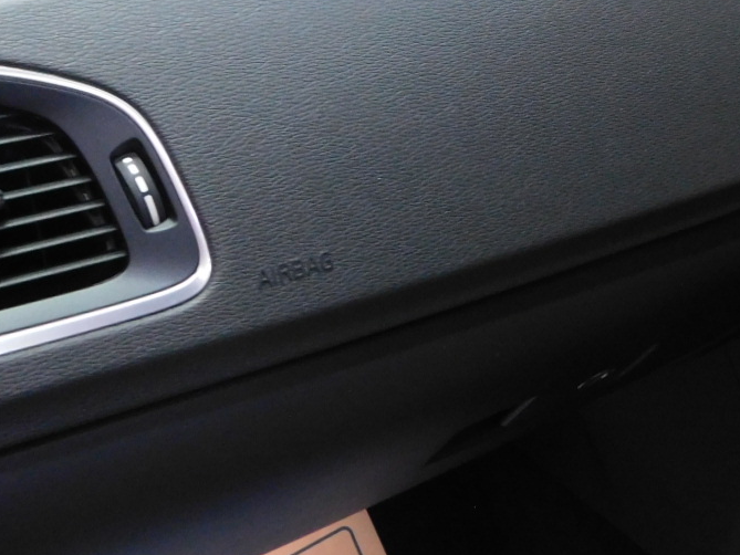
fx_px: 1176
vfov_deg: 25.8
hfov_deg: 34.0
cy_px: 63
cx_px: 579
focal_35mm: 55
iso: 400
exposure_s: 1/20
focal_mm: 4
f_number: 3
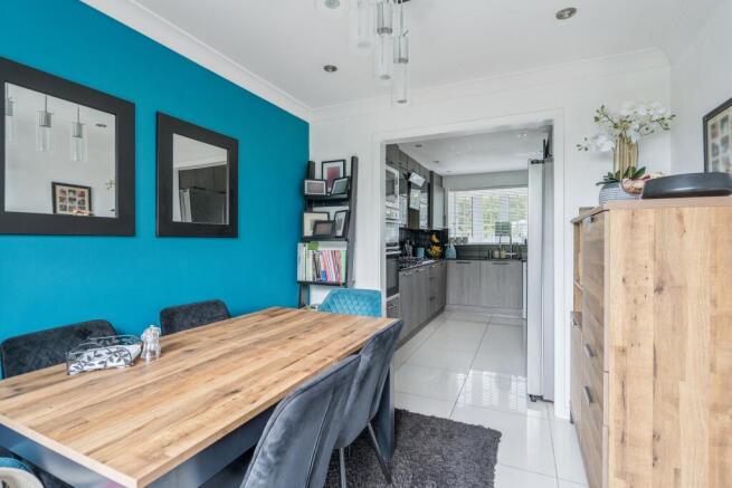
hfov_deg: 96.7
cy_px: 244
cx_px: 366
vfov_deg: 73.8
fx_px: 325
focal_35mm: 16
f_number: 5.6
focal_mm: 16
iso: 640
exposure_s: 1/40
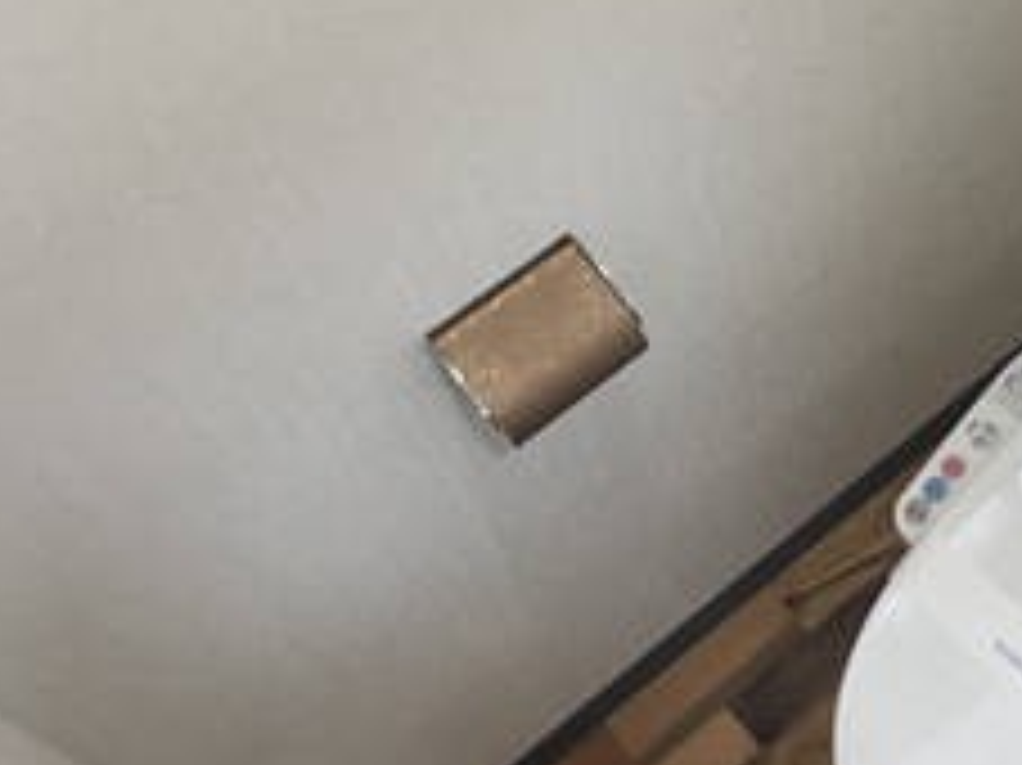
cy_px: 414
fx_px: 2036
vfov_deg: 21.3
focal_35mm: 69
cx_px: 864
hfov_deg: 27.4
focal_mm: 3.99
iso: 32
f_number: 1.8
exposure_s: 1/30
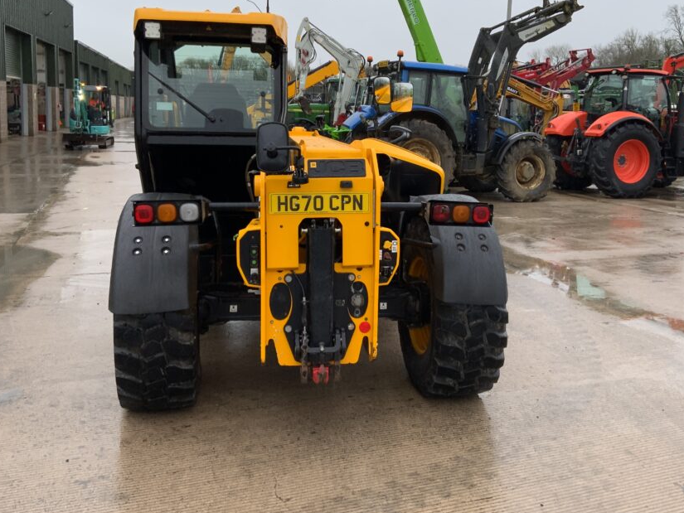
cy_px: 207
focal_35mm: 36
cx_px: 375
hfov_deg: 51.3
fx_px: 711
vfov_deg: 39.5
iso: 25
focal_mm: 3
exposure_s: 1/122
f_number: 1.8
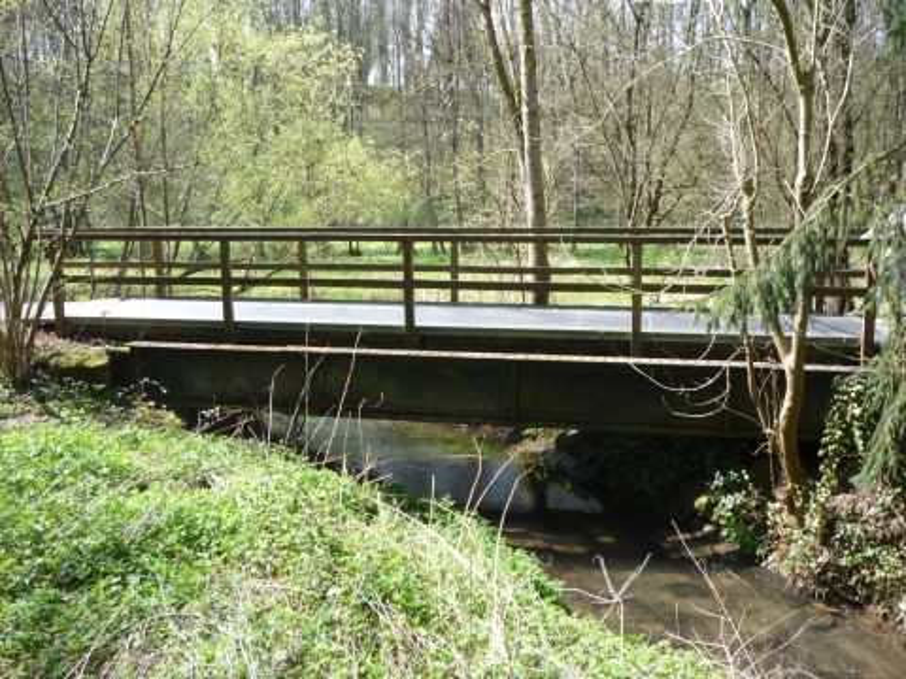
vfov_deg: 44.2
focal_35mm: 32
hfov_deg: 56.8
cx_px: 453
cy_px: 340
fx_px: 838
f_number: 4
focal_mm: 5.2
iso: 100
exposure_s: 1/160
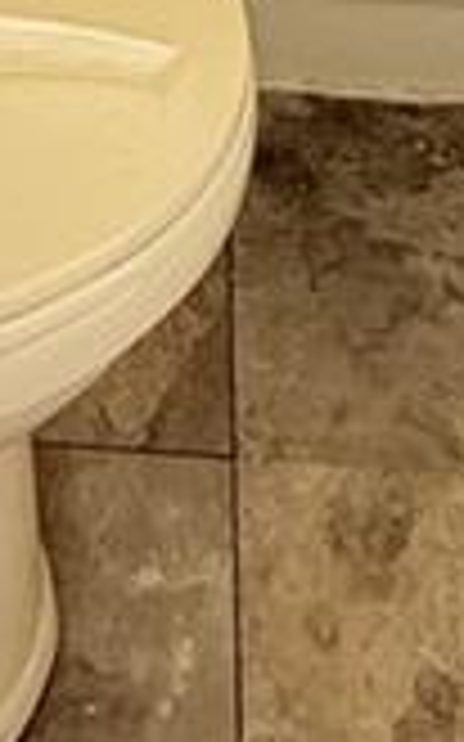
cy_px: -1147
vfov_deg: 13.2
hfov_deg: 12.0
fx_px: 2187
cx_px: -5
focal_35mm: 108
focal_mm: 2.22
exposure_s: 1/60
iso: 400
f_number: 2.2
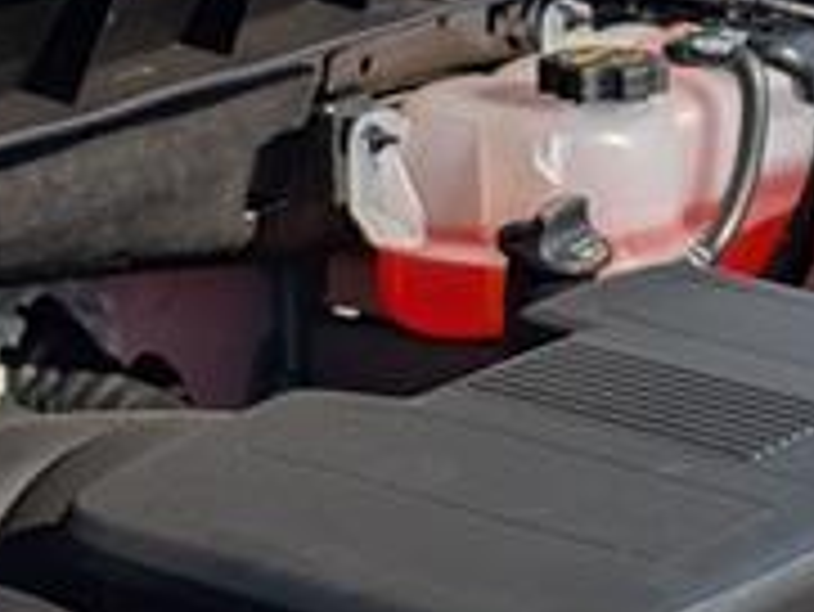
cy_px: 652
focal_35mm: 173
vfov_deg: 8.5
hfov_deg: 11.1
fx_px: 4071
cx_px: 1079
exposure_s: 1/1429
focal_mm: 6.9
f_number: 1.68
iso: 20
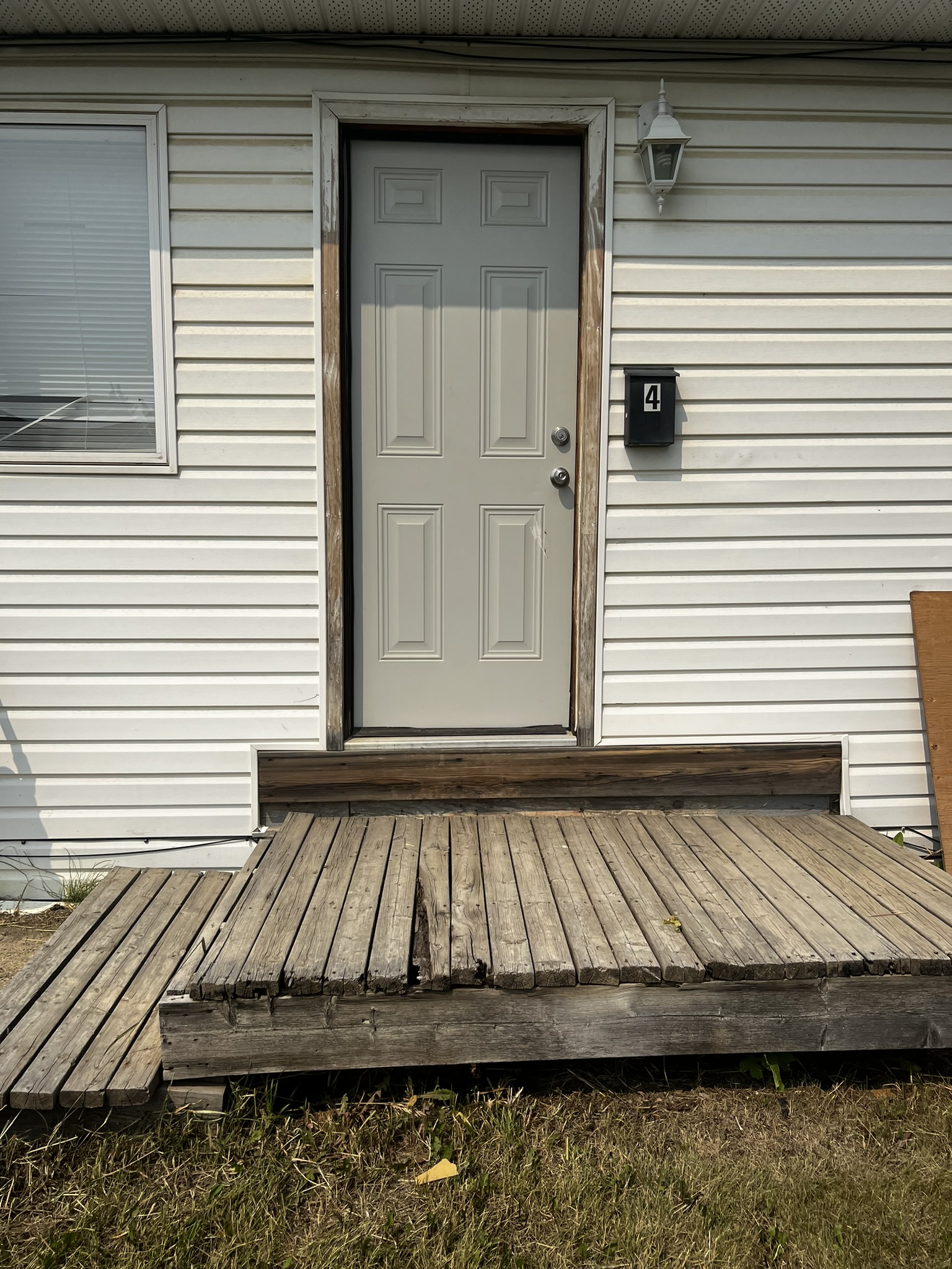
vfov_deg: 67.3
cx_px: 476
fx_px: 953
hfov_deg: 53.1
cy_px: 634
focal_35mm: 26
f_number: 1.5
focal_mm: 5.7
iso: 50
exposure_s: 1/9434
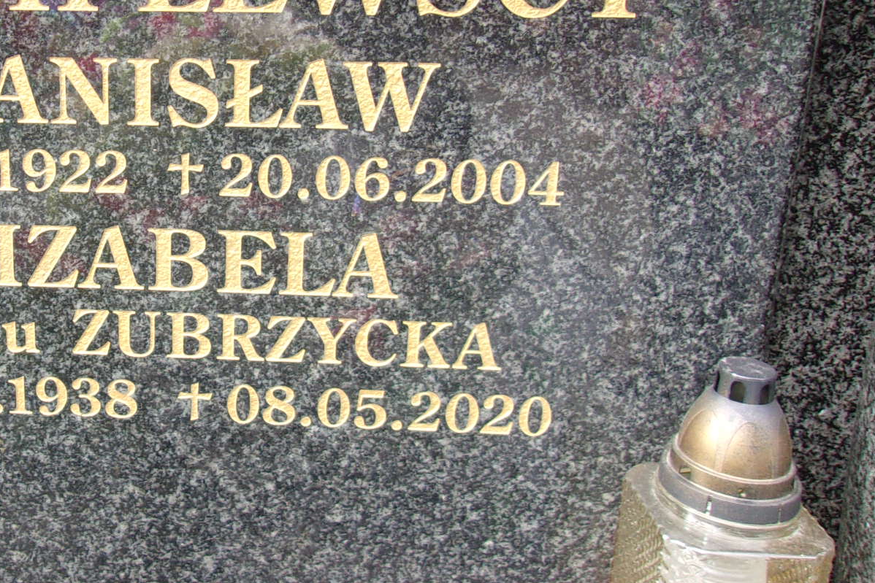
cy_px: 163
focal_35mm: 48
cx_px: 134
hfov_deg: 39.0
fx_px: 1167
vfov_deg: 27.8
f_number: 3
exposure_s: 1/80
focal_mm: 4.9
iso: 80
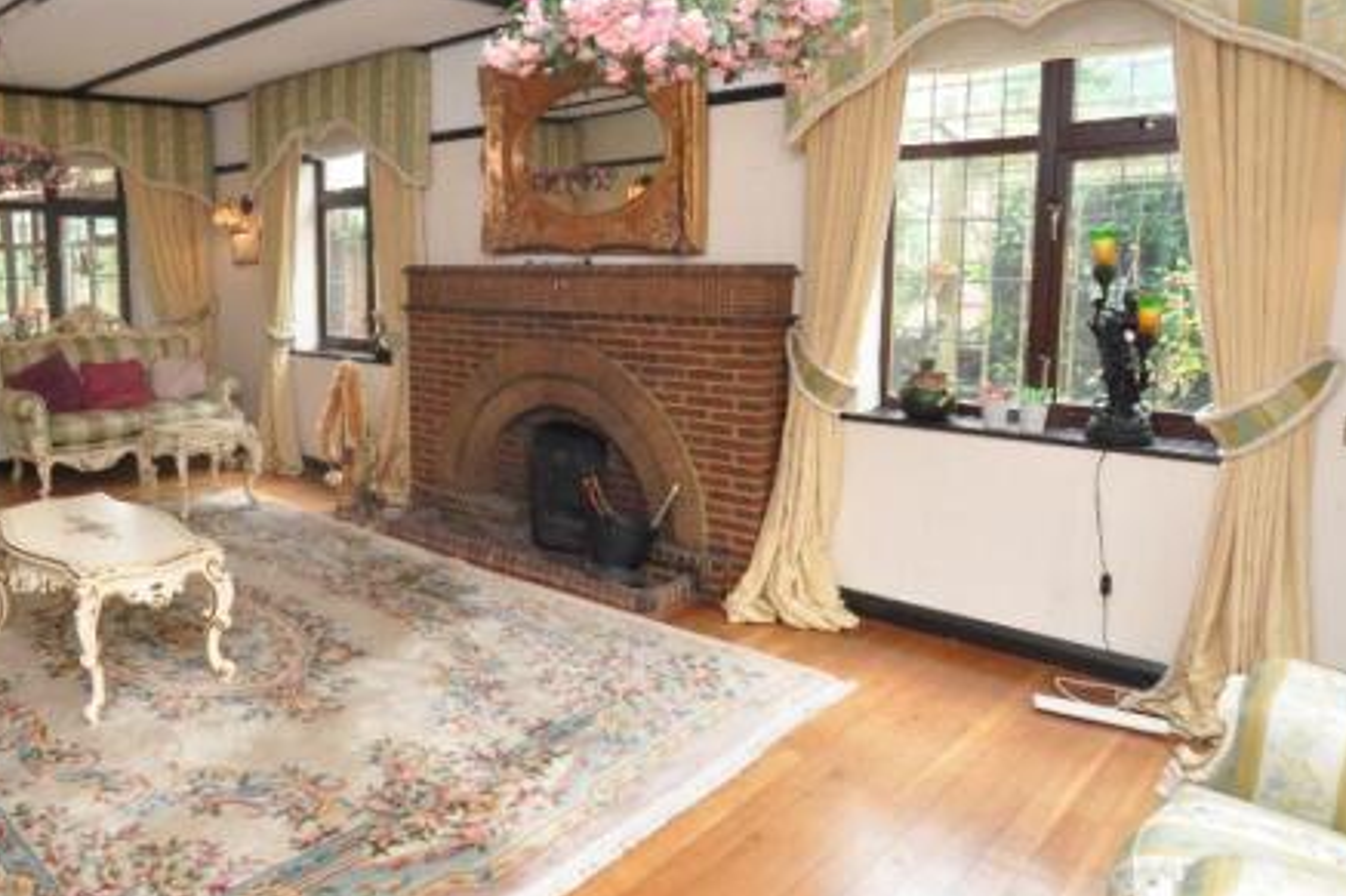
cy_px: 345
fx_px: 925
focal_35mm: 25
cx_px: 425
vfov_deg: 51.3
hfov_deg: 69.6
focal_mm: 11
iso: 400
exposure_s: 1/60
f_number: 4.5
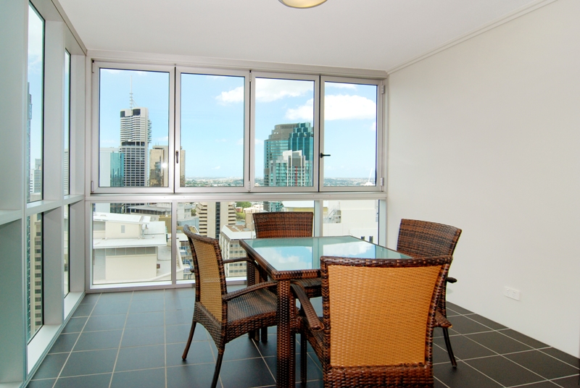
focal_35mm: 18
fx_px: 290
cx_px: 290
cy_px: 194
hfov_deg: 89.9
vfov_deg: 67.6
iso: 250
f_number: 9
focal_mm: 12
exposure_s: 1/200
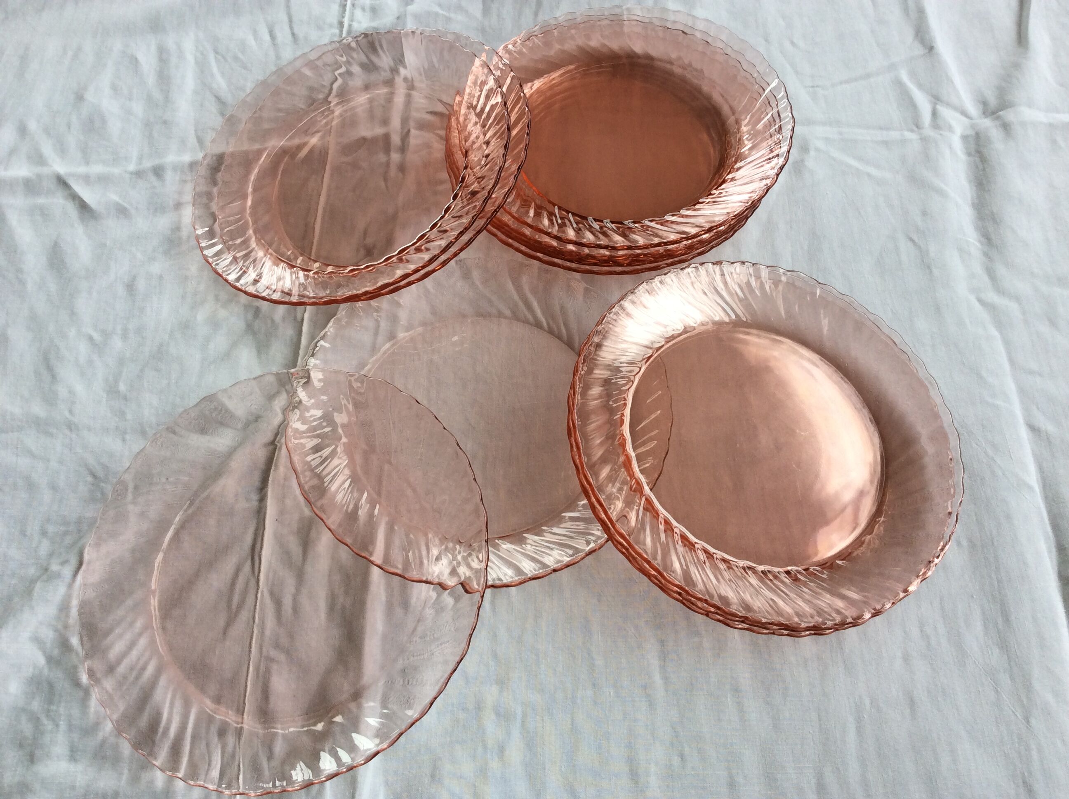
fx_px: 987
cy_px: 400
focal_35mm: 32
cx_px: 534
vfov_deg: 44.1
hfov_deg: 56.9
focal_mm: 3.3
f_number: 2.4
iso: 32
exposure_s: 1/189
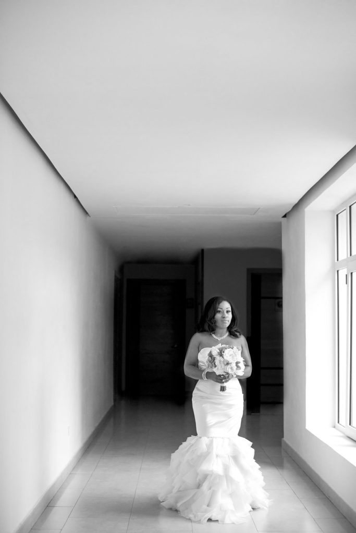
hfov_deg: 27.0
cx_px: 178
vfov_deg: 39.6
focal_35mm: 50
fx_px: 741
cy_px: 266
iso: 200
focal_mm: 50
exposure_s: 1/500
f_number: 2.8
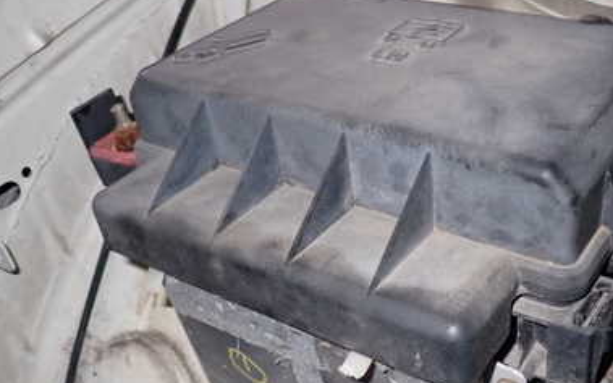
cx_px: 401
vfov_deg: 30.0
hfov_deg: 46.6
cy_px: 289
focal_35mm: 42
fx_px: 702
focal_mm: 4.5
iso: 250
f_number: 5.6
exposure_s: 1/30
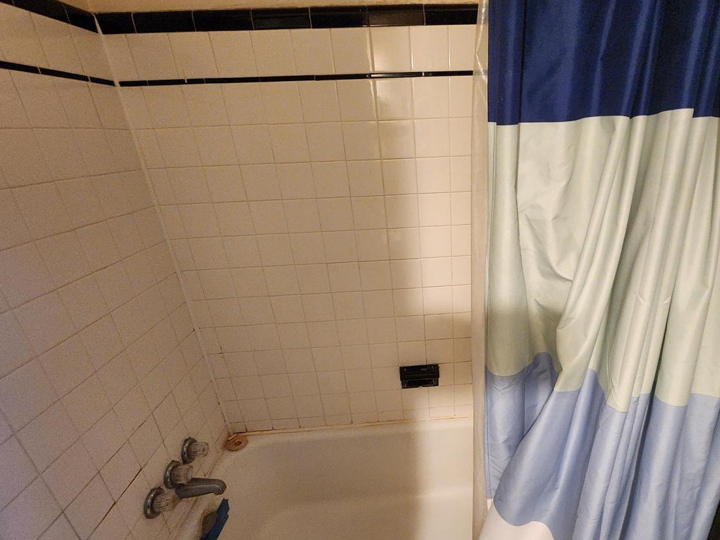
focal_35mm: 17
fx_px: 354
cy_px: 309
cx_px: 426
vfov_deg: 74.3
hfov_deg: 90.0
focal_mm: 2.2
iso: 640
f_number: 2.2
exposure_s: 1/30
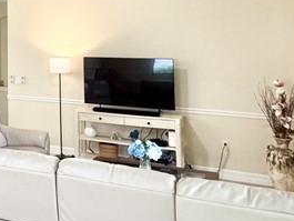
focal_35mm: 54
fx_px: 459
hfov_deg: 29.8
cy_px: 4
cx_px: -69
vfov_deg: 25.8
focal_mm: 2.22
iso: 250
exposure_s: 1/120
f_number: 2.2
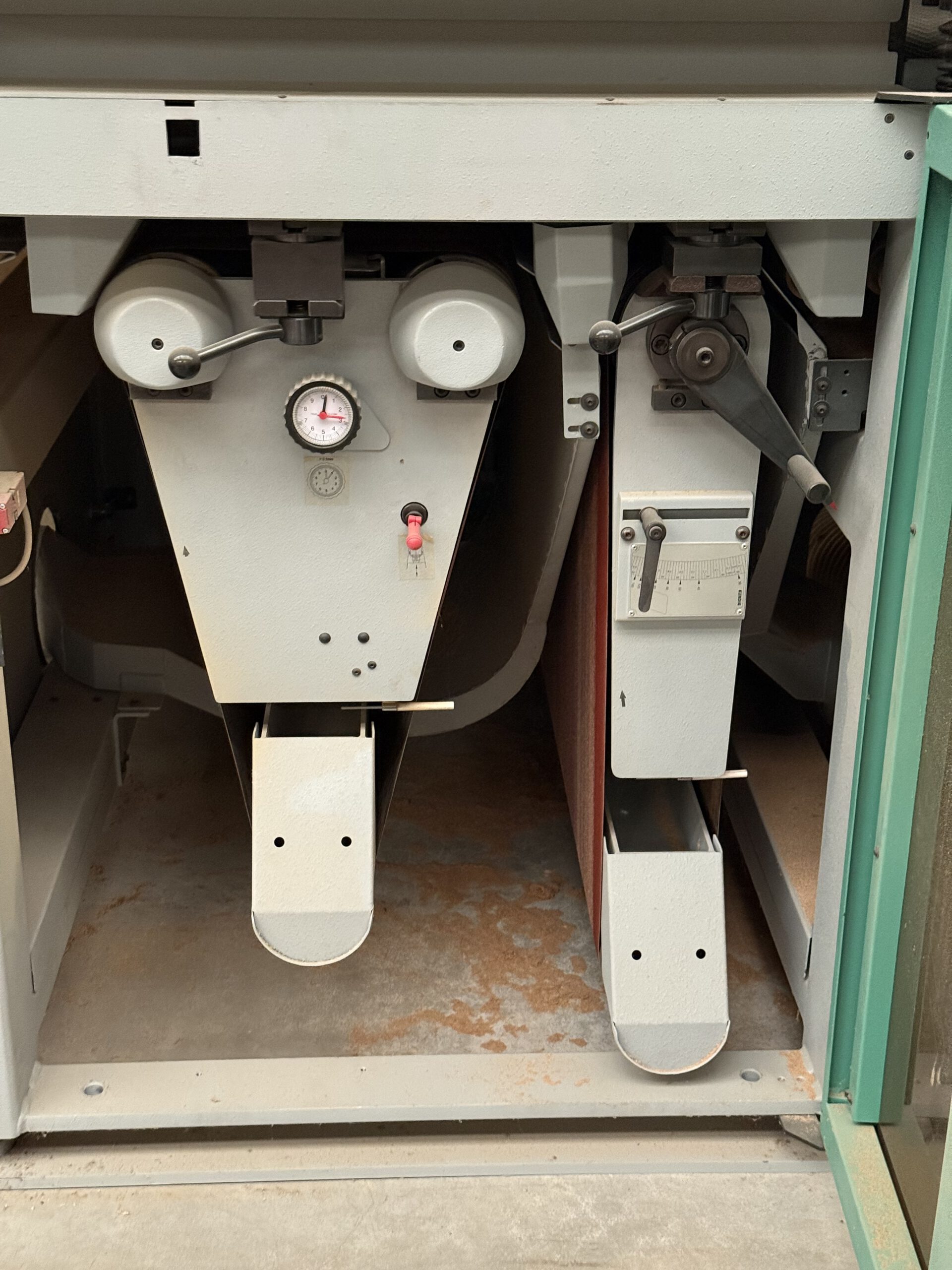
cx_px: 476
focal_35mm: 48
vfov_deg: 39.7
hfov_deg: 30.3
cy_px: 635
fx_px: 1760
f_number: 1.78
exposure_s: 1/40
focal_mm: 6.76
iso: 500
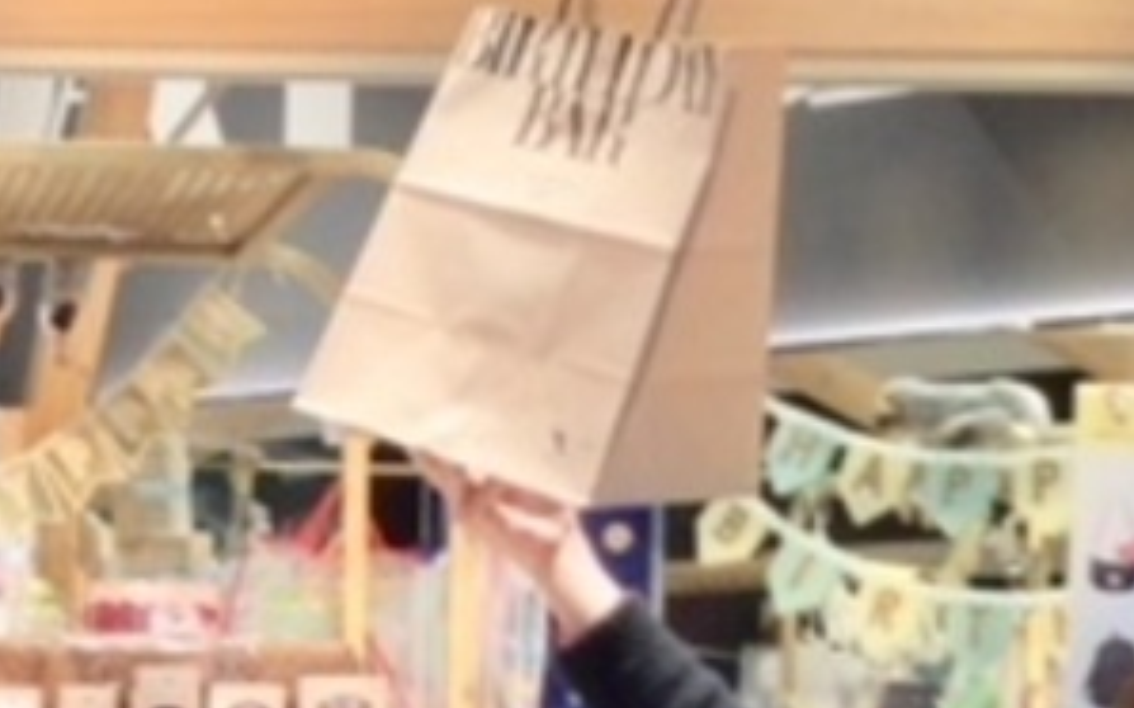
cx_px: -221
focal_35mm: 113
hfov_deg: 17.6
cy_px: 822
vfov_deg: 11.4
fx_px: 3491
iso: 32
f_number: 2.4
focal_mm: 3.3
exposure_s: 1/60
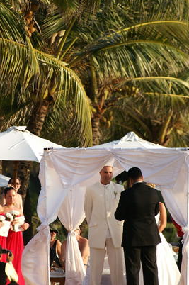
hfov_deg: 1.9
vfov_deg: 2.9
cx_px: 57
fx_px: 5661
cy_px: 122
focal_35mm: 717
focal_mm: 300
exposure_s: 1/500
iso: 200
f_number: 7.1
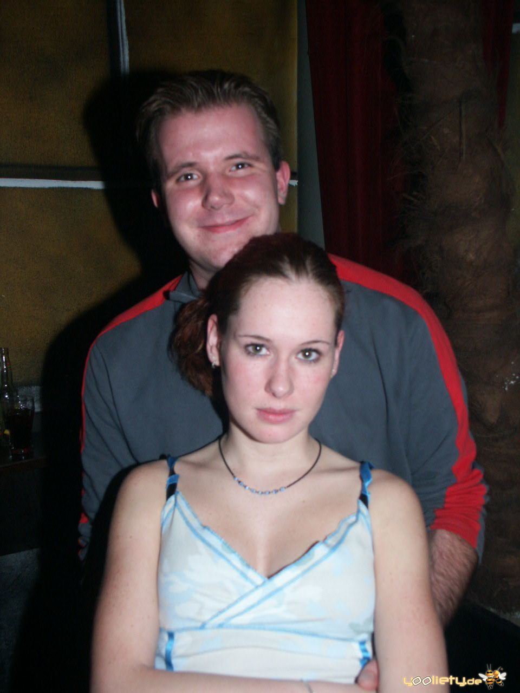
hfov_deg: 37.7
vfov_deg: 49.0
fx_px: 761
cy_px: 346
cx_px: 260
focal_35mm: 38
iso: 200
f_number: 2.8
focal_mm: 9.87
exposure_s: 1/45
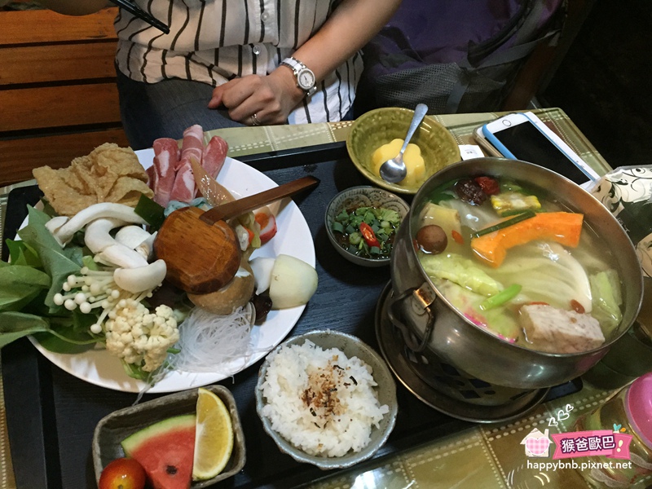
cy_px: 244
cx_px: 326
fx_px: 546
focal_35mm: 29
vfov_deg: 48.2
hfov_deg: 61.7
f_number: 2.2
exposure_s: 1/15
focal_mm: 4.15
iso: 250
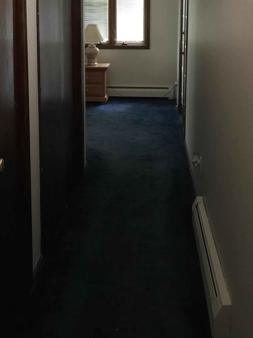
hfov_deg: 29.6
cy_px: 90
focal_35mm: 49
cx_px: 99
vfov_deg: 38.1
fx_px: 478
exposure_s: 1/8
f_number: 2.2
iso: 125
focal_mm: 4.15
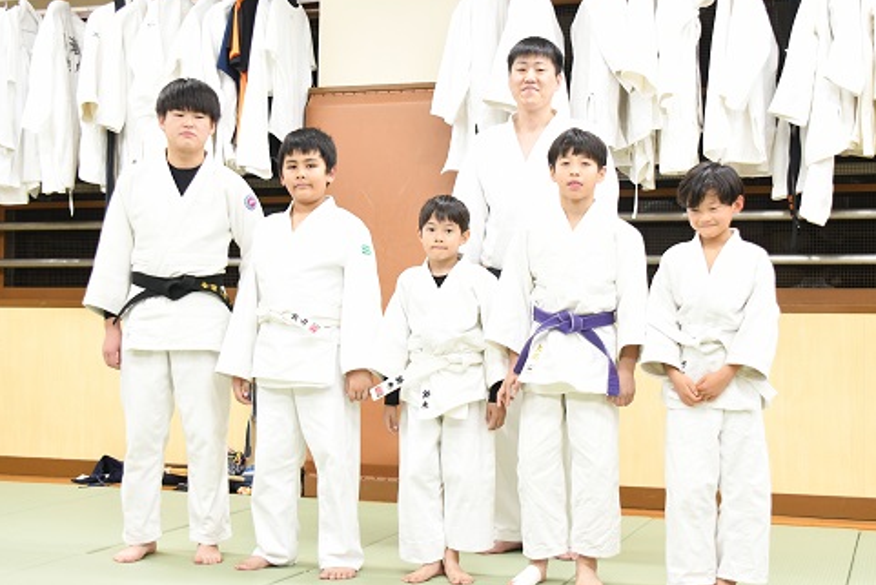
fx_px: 1314
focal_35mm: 54
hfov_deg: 36.9
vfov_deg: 25.1
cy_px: 291
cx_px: 448
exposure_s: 1/60
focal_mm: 35
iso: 1400
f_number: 4.5
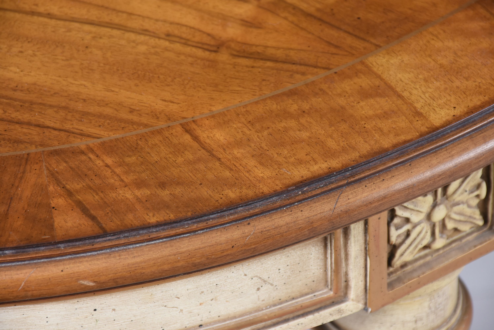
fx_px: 2884
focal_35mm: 210
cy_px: 165
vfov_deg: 6.6
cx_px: 247
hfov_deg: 9.8
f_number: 9
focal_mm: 140
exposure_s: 1/80
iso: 200
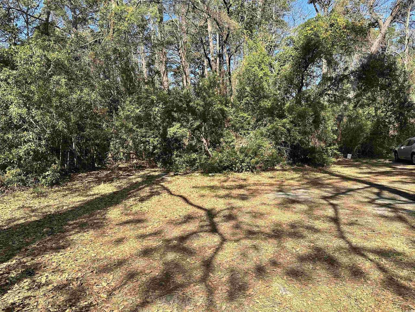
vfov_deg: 56.8
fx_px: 288
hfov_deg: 71.6
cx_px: 208
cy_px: 156
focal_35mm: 24
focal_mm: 6.86
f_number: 1.78
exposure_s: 1/1517
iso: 80
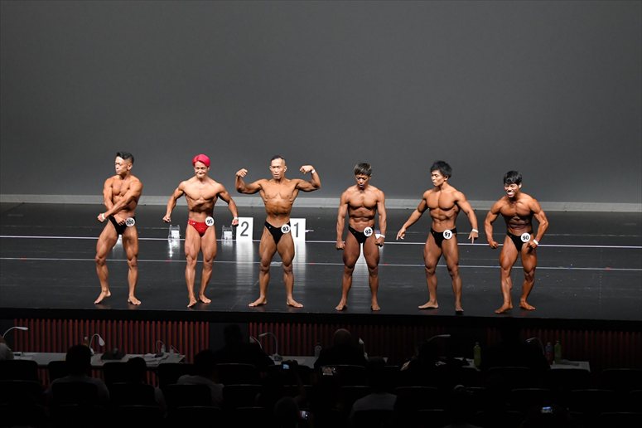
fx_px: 2264
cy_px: 214
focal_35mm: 127
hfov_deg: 16.1
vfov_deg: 10.8
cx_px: 321
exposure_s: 1/400
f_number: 5.6
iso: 5000
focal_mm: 85
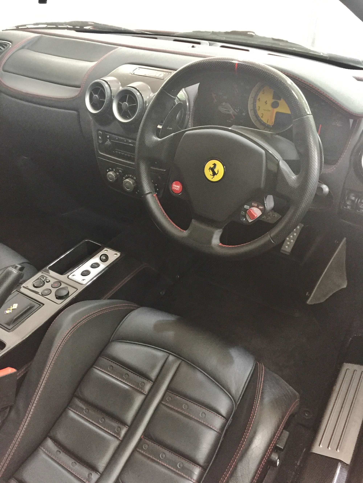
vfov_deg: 61.7
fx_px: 406
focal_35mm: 29
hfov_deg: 48.2
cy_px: 242
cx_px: 182
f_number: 2.2
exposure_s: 1/17
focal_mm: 4.15
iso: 250
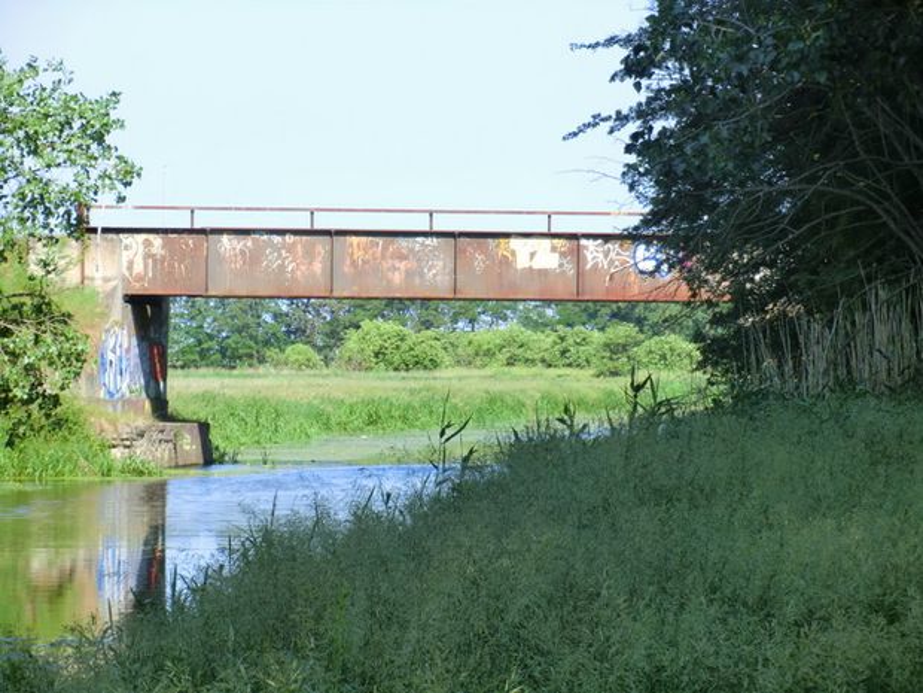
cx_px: 462
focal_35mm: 168
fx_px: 4480
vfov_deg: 8.8
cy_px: 346
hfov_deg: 11.8
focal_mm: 30.1
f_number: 4.8
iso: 64
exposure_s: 1/160
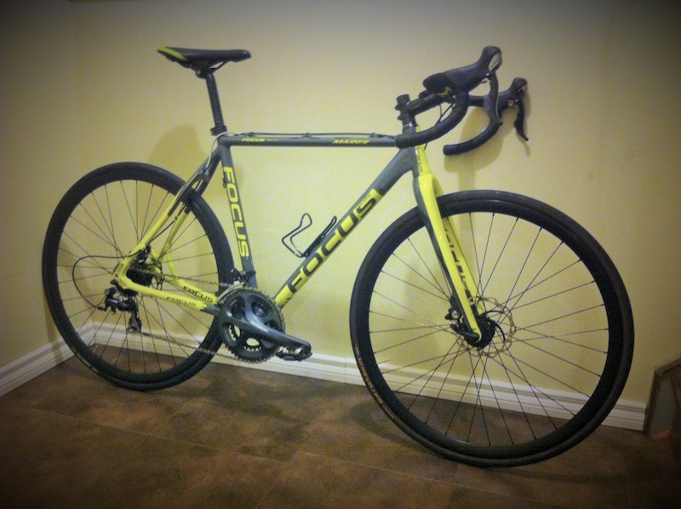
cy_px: 254
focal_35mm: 35
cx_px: 340
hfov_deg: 52.7
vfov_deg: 40.6
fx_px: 688
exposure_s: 1/15
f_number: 2.8
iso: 320
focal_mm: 3.85
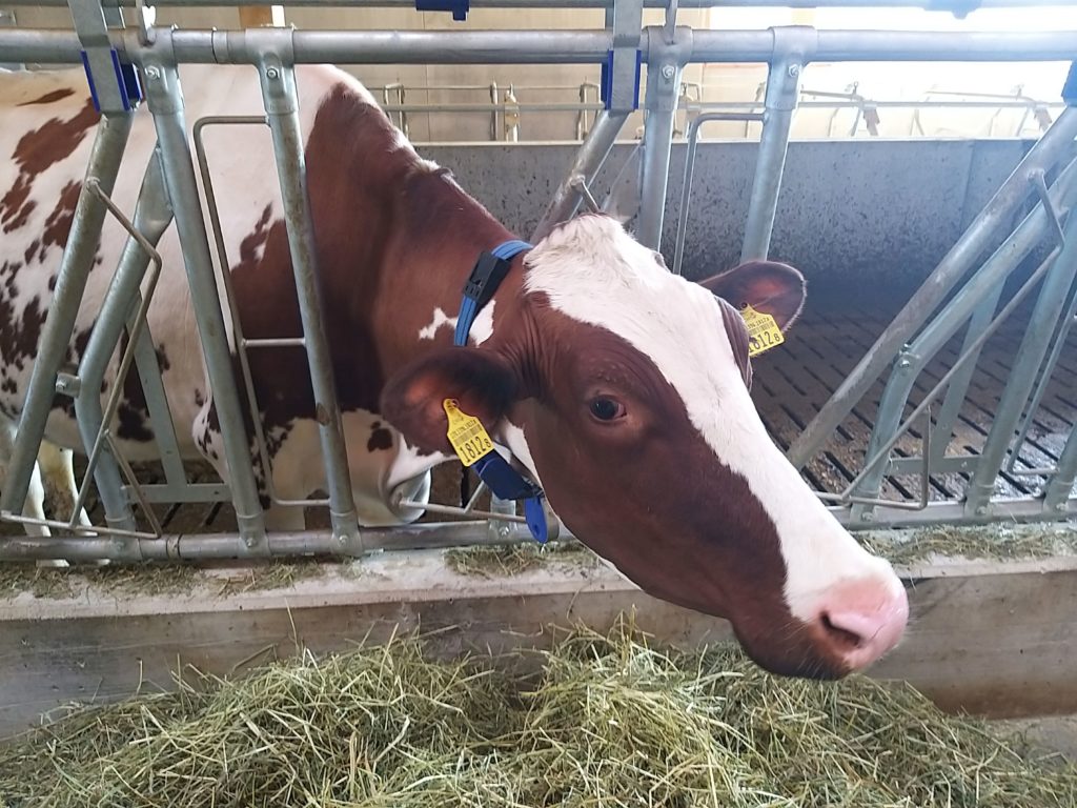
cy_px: 404
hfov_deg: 65.3
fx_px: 840
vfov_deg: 51.4
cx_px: 538
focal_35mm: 27
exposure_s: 1/50
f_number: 1.7
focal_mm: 3.93
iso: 100
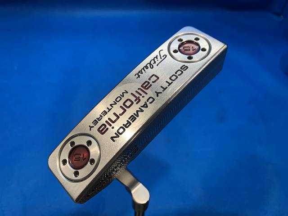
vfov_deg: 53.1
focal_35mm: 26
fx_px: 216
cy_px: 108
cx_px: 144
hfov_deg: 67.3
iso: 40
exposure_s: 1/120
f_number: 1.8
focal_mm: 4.25
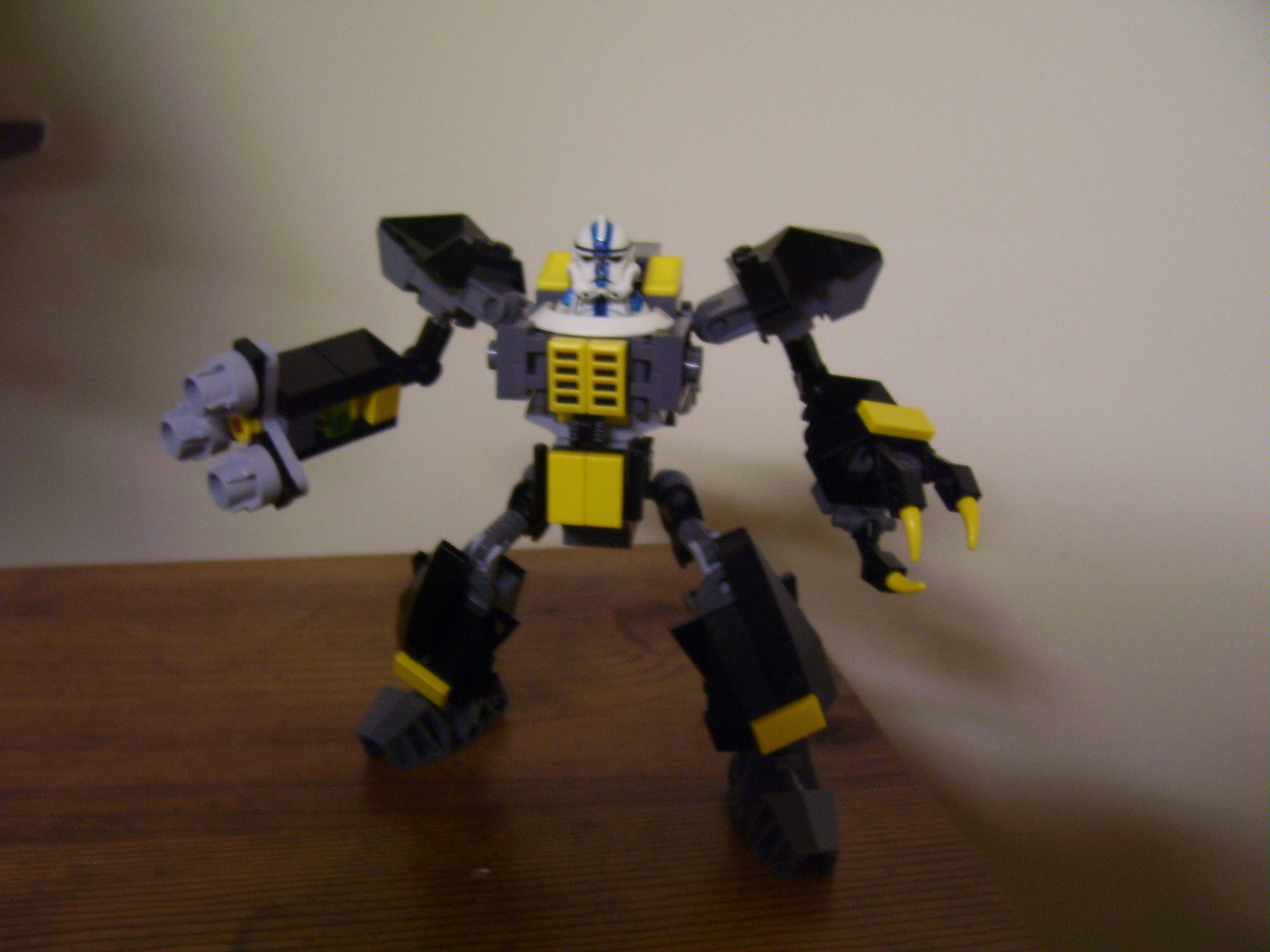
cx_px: 635
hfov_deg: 54.0
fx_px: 1247
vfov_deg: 41.8
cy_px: 476
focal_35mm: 34
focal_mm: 5.6
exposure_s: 1/8
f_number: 2.7
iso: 160
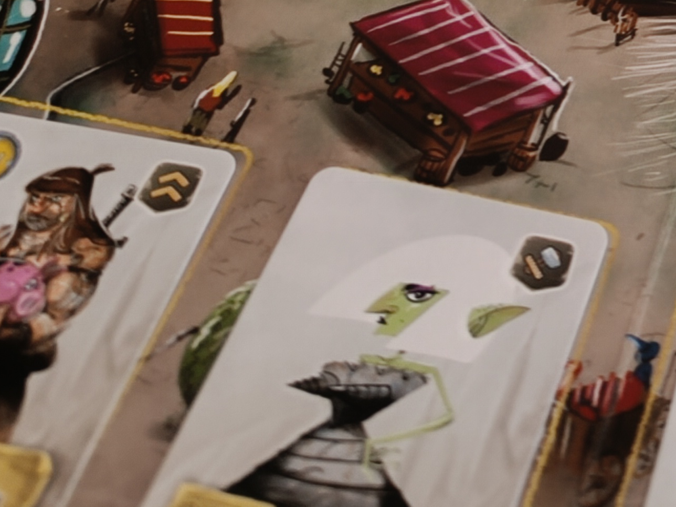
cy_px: -292
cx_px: 828
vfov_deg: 17.2
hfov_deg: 23.3
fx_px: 1484
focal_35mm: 76
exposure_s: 1/20
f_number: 1.65
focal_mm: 6.14
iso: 1562
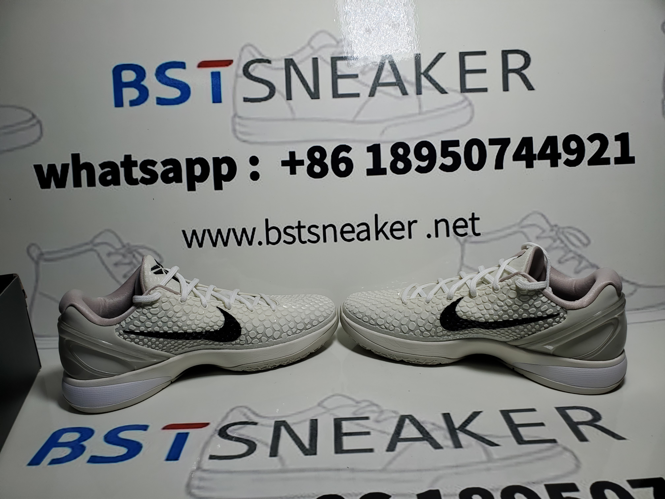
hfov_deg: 67.3
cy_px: 250
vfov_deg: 53.1
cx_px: 332
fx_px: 499
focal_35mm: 26
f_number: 2.4
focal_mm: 4.3
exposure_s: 1/551
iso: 50
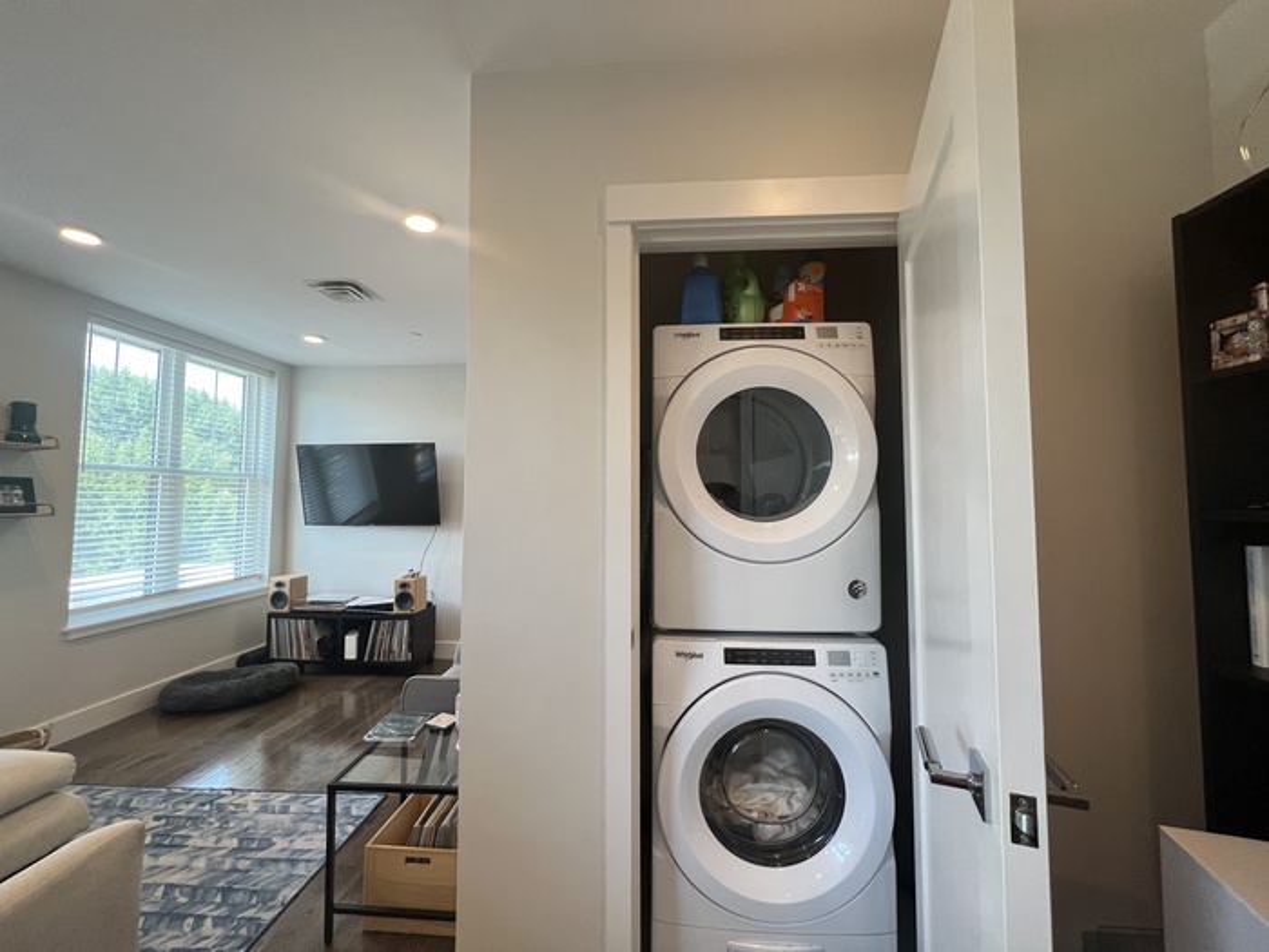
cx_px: 634
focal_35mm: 13
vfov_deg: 89.9
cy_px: 476
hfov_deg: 106.2
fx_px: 477
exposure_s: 1/120
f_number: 1.8
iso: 160
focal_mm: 1.57
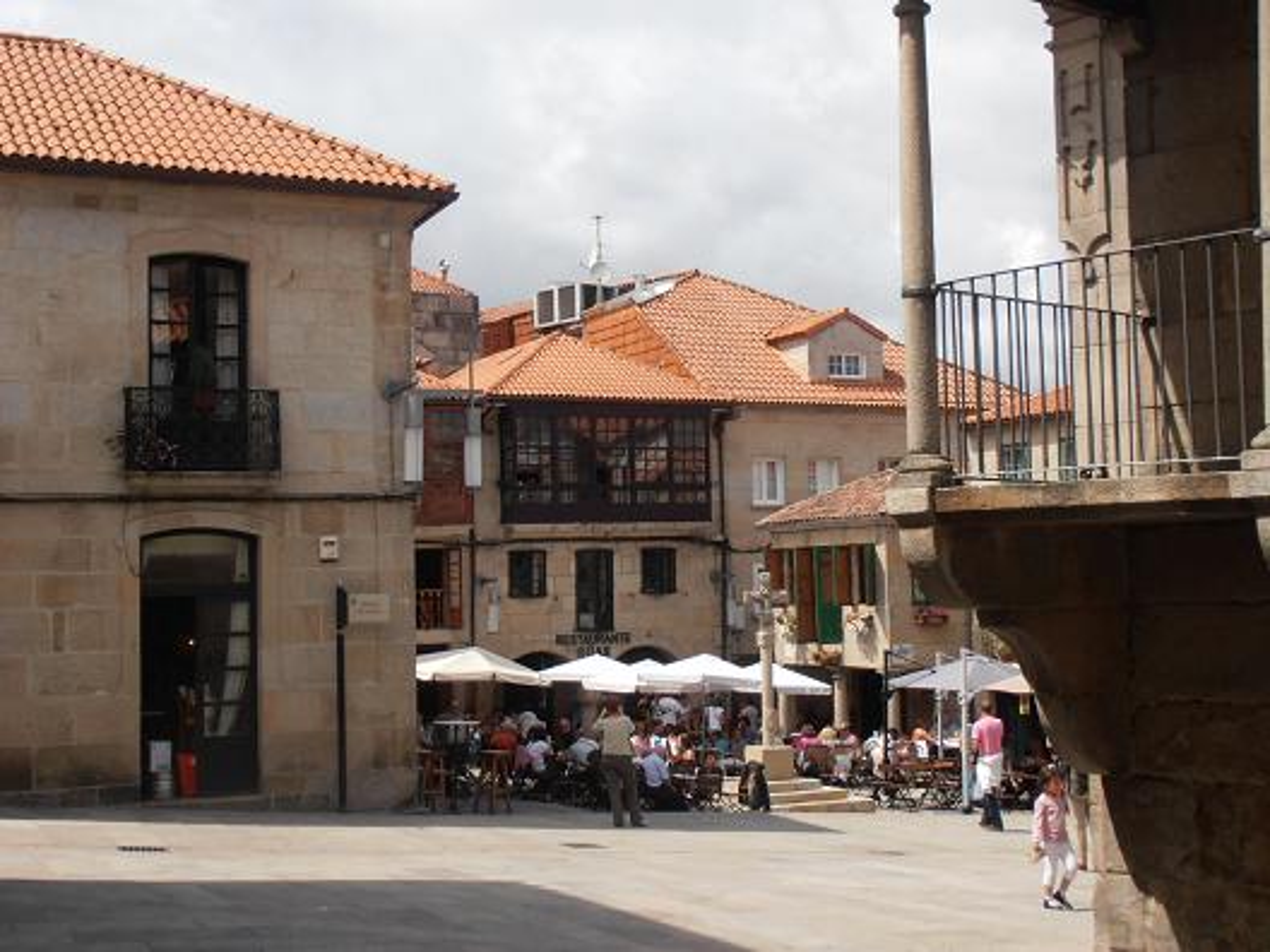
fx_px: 2091
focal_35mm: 57
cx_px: 635
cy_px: 476
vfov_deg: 25.7
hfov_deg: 33.8
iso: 80
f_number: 4.5
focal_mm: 10.04
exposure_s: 1/800
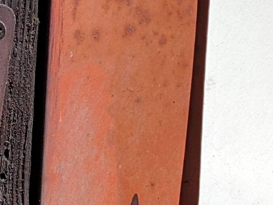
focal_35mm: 238
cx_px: -186
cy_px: 453
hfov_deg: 8.1
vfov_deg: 6.0
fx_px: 1879
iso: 21
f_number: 1.68
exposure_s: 1/1667
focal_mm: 6.9
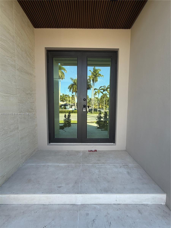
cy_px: 114
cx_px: 86
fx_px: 92
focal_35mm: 14
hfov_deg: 85.7
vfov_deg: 102.1
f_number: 2.2
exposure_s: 1/162
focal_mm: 2.22
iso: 40
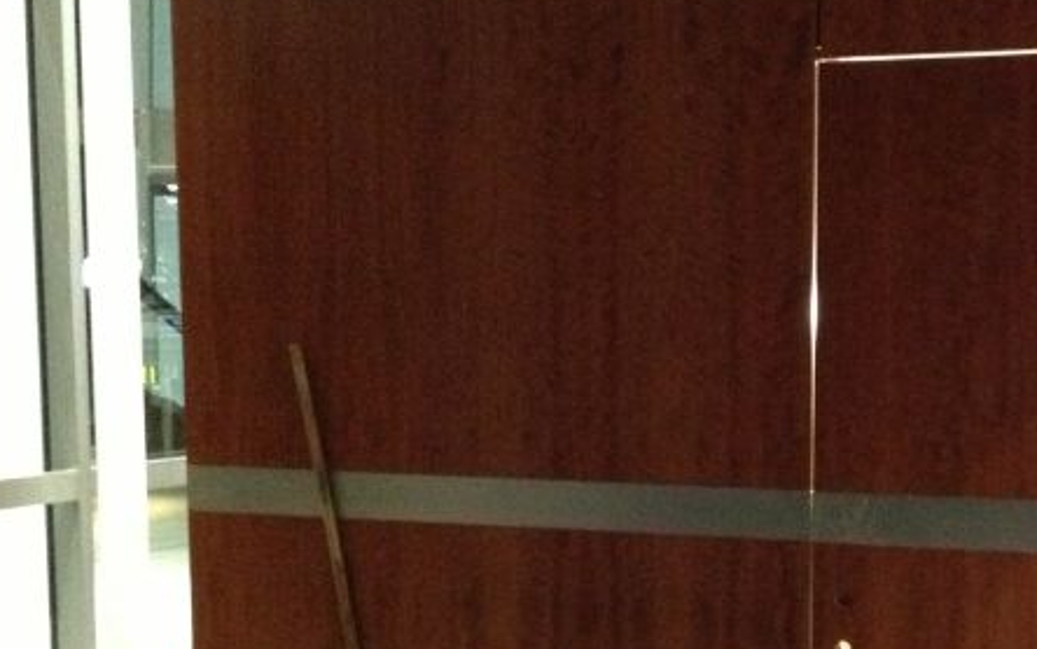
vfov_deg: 19.3
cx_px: 800
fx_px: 1894
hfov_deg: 30.0
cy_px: 518
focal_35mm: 67
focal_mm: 4.28
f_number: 2.4
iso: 800
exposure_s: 1/15
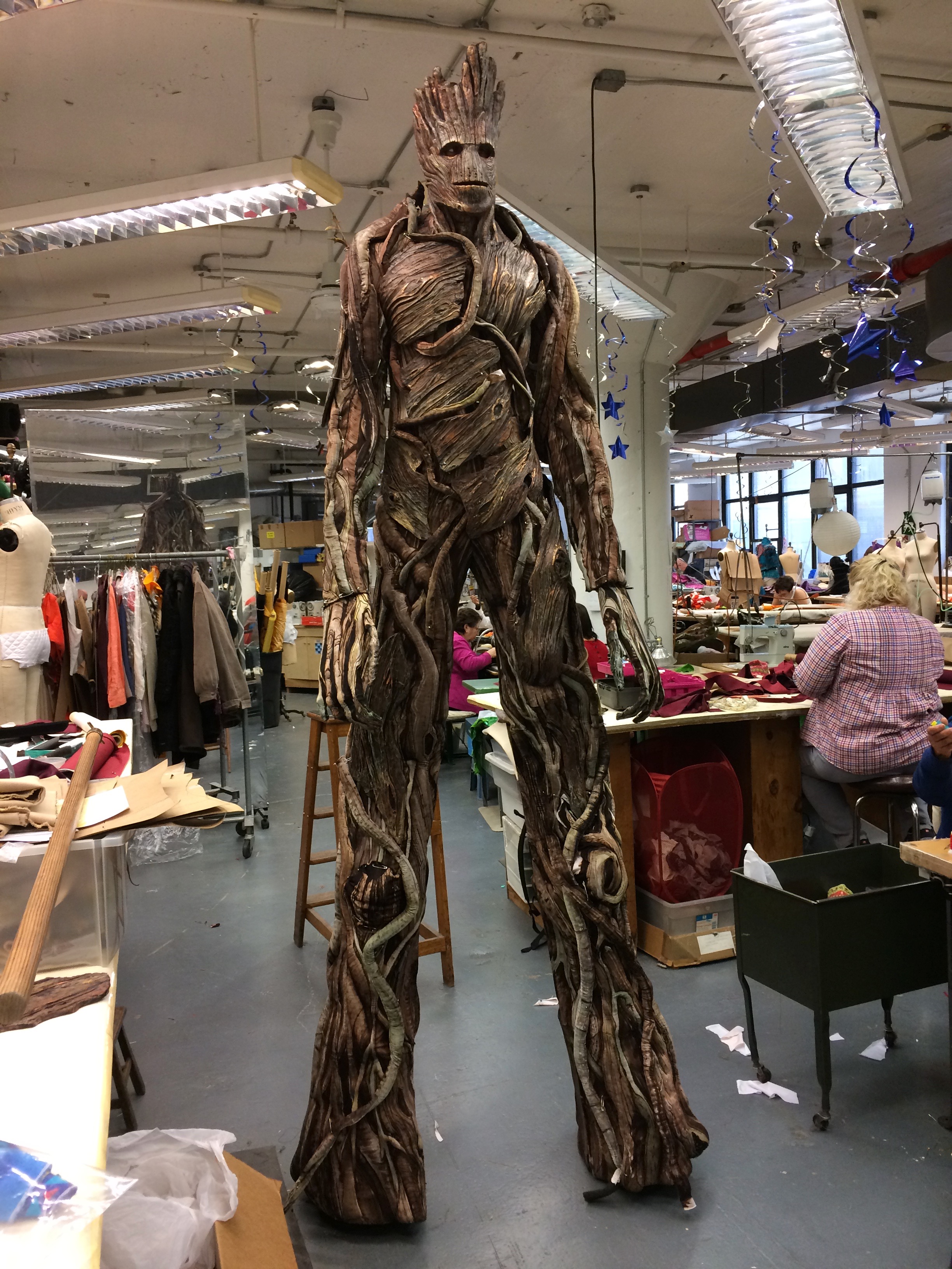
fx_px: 1063
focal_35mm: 29
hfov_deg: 48.2
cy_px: 634
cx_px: 476
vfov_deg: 61.7
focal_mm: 4.15
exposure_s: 1/30
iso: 64
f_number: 2.2
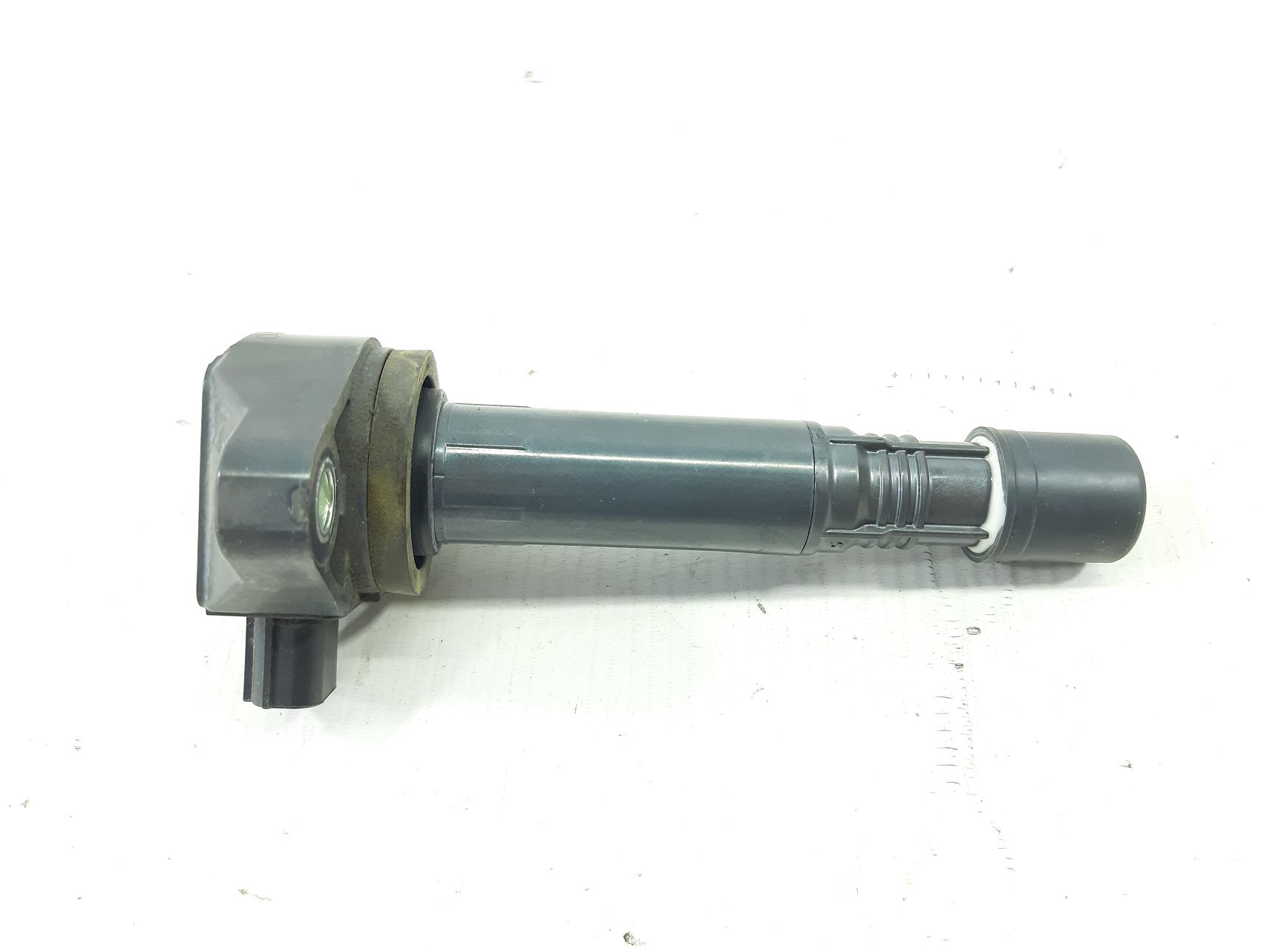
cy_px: 473
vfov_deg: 51.3
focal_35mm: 27
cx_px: 630
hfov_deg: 65.3
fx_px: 983
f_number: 1.7
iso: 100
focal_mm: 3.93
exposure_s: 1/50
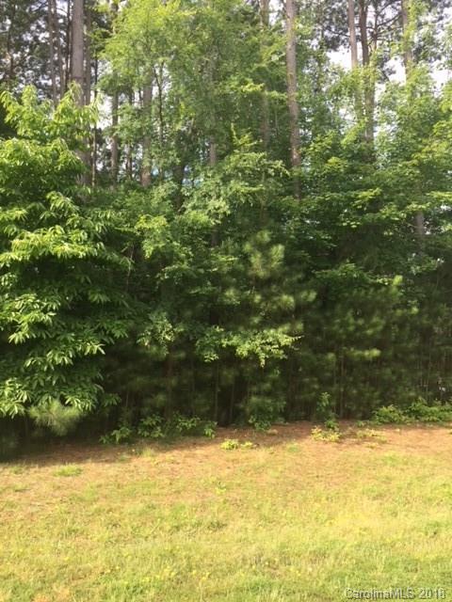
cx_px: 226
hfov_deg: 48.2
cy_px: 301
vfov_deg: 61.7
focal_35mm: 29
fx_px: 505
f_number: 2.2
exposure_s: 1/377
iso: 32
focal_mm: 4.15
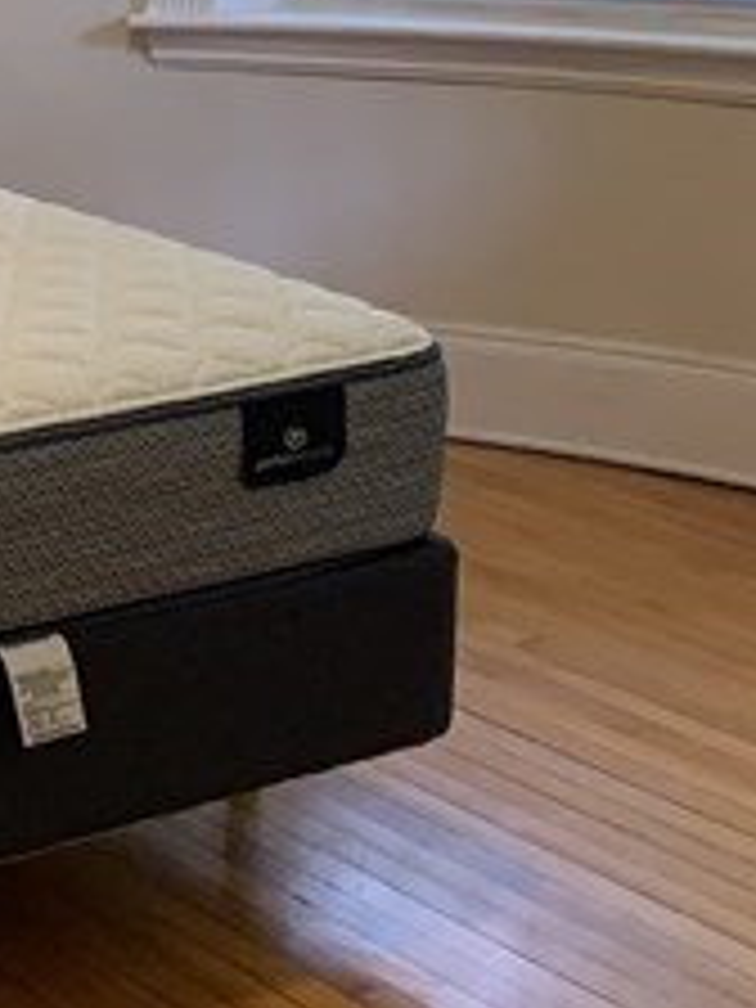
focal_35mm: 89
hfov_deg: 15.1
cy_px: 108
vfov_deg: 21.5
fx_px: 2592
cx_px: -450
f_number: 1.8
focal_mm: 4.25
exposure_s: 1/60
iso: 250
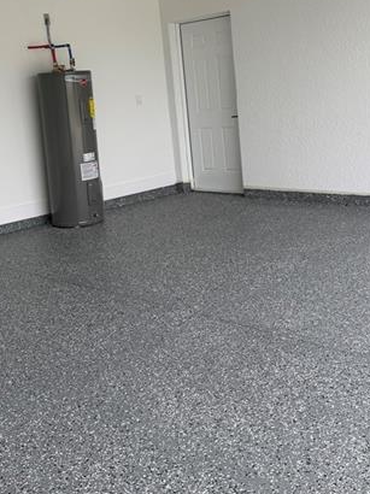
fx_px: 642
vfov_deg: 41.7
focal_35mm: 45
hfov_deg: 32.2
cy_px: 176
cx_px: 183
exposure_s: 1/140
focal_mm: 6.76
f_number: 1.78
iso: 50
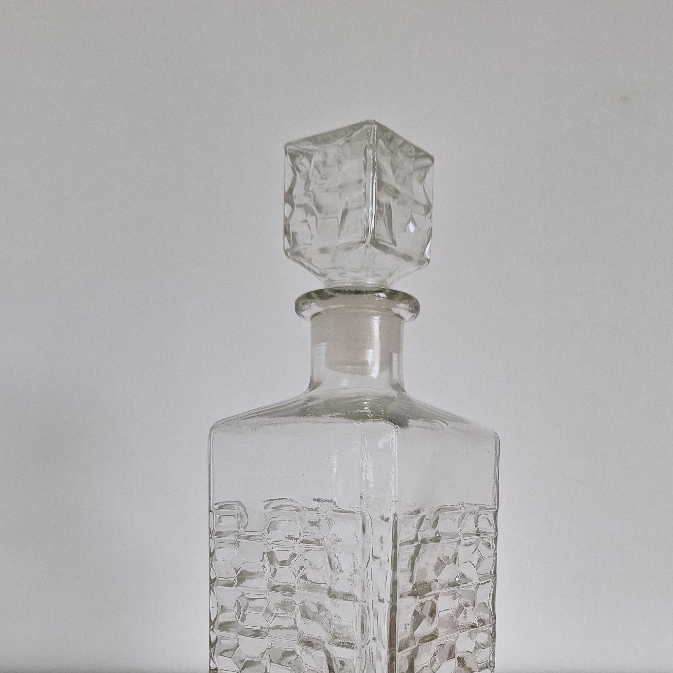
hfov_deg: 48.4
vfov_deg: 46.7
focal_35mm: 34
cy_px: 506
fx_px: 748
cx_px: 375
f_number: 1.8
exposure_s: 1/100
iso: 50
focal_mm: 5.54
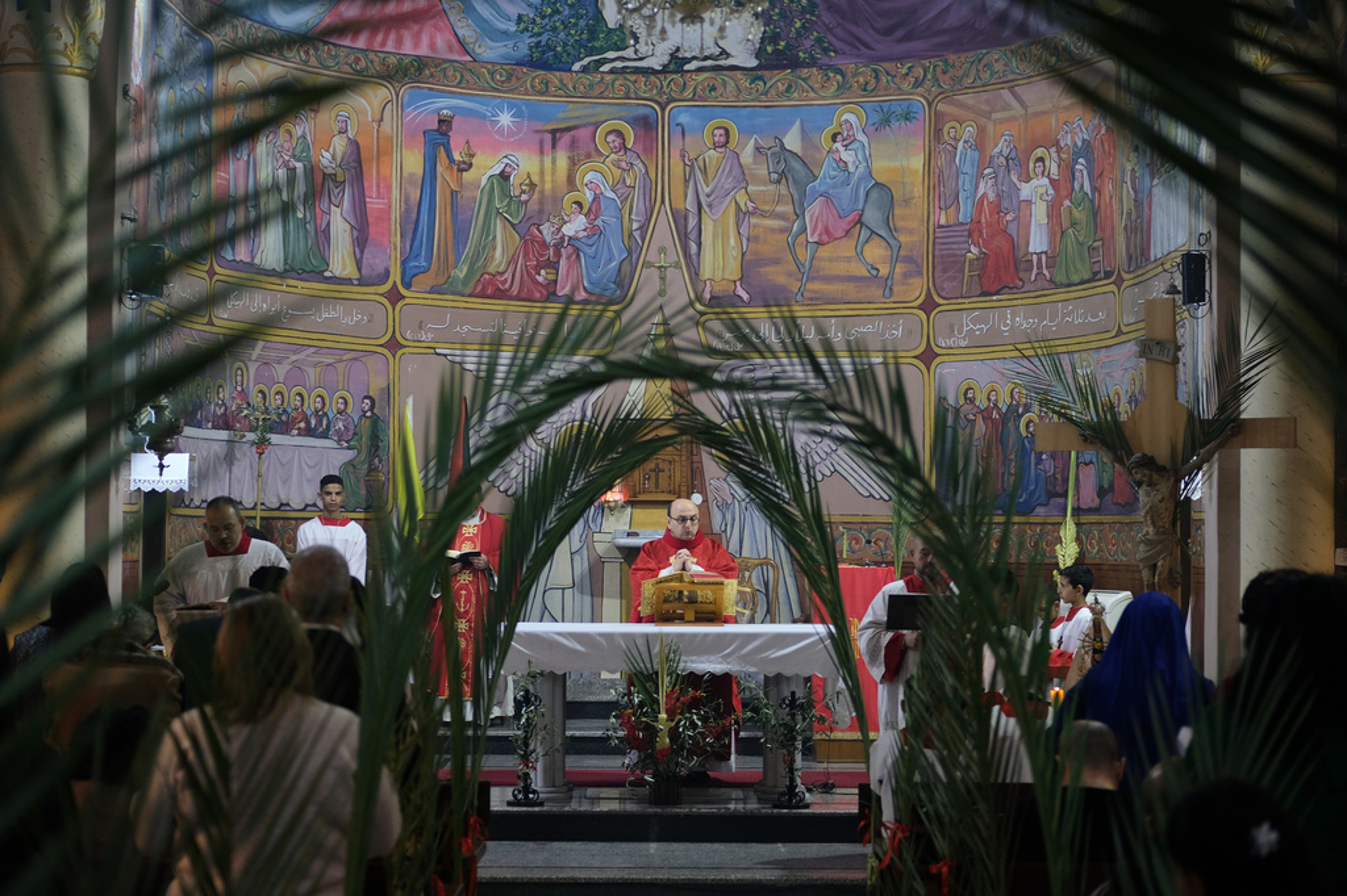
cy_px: 448
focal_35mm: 75
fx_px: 2805
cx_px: 674
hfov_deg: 27.0
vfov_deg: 18.2
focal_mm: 50
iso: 400
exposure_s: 1/60
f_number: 2
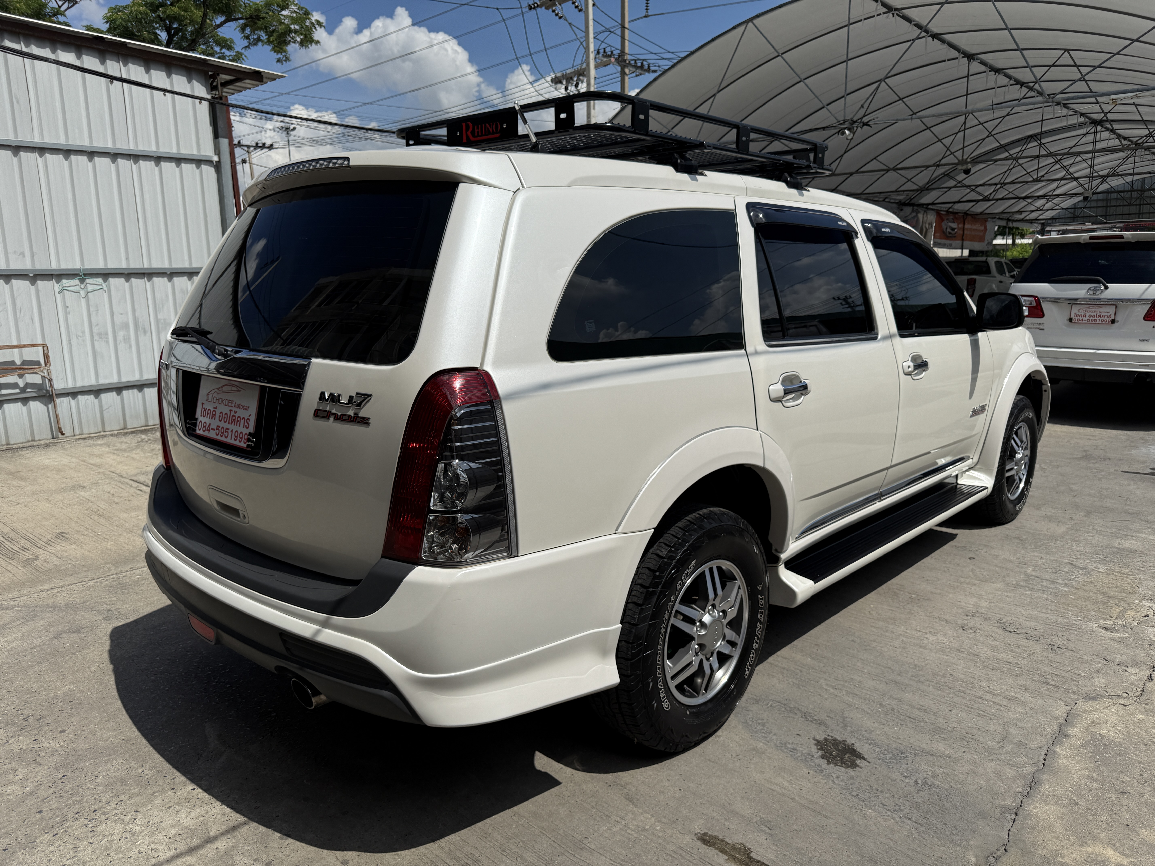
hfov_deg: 71.6
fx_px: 801
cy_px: 433
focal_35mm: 24
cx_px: 578
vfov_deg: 56.8
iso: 80
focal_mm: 6.76
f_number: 1.78
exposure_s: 1/10309
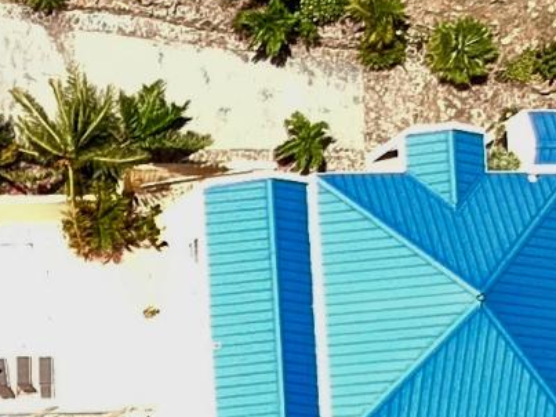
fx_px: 2987
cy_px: 896
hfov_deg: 9.9
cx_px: -567
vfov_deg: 7.6
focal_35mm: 186
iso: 100
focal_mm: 4.49
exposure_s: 1/320
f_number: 2.6
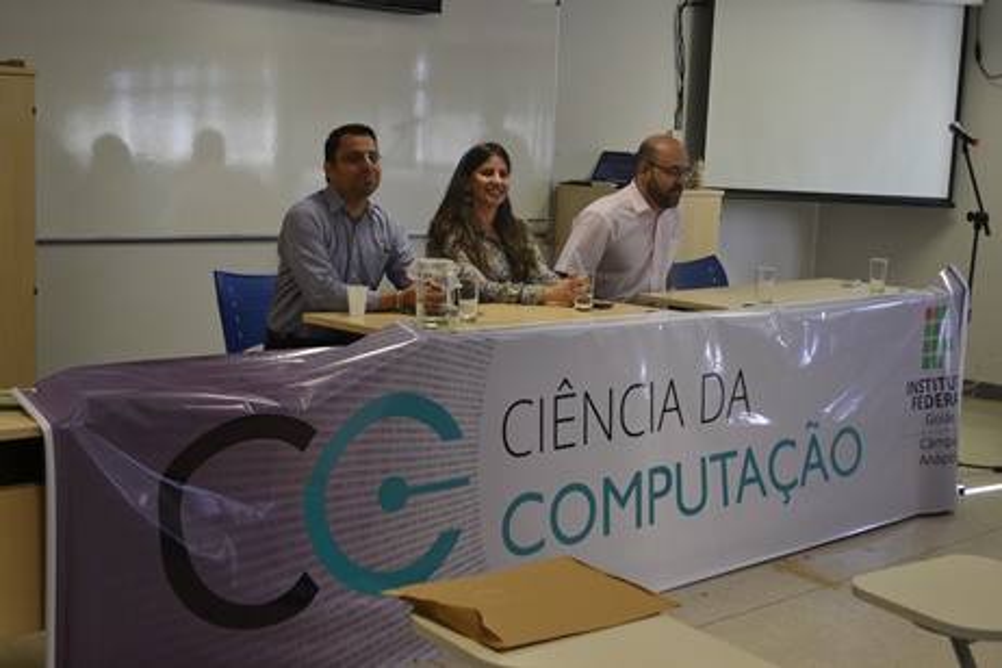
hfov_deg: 41.1
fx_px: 1336
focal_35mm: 48
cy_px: 334
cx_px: 501
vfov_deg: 28.1
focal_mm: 32
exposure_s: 1/30
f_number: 4.8
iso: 400
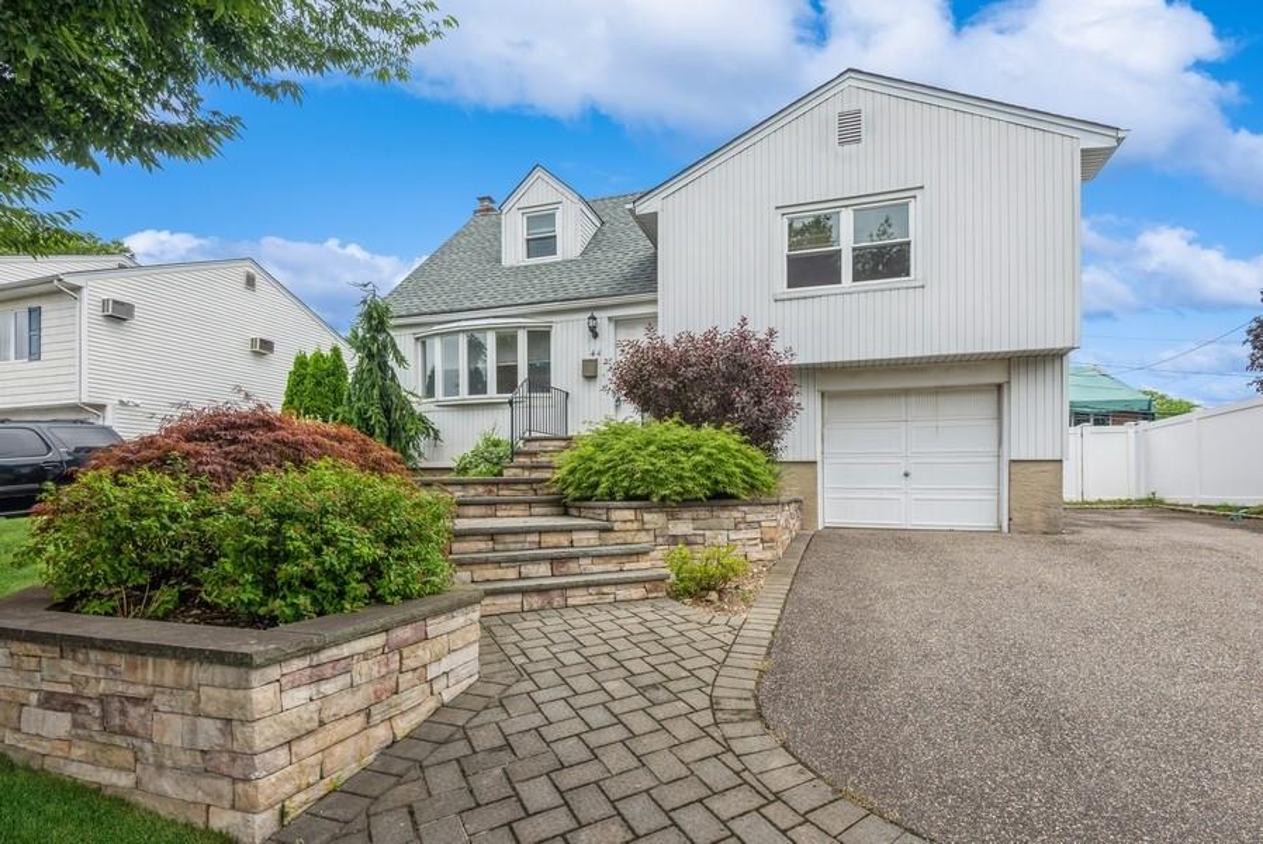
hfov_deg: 93.2
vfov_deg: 70.5
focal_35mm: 17
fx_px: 597
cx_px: 632
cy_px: 422
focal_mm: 17
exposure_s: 1/200
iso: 200
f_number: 9
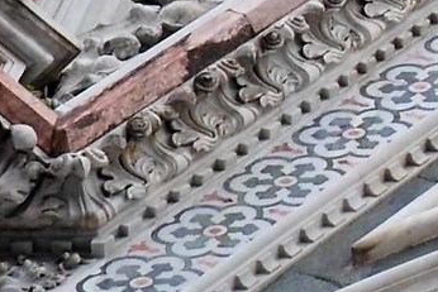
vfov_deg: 2.7
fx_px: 6086
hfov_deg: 3.9
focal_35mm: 500
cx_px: 1513
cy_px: -521
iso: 200
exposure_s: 1/125
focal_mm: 48
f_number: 5.6
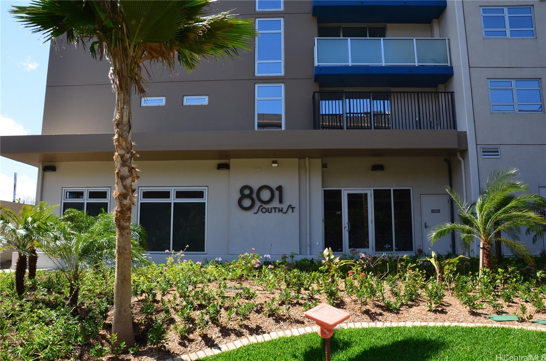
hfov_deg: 67.5
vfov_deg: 47.7
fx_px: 409
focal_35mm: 27
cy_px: 180
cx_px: 273
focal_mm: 18
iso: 200
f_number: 11
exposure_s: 1/125
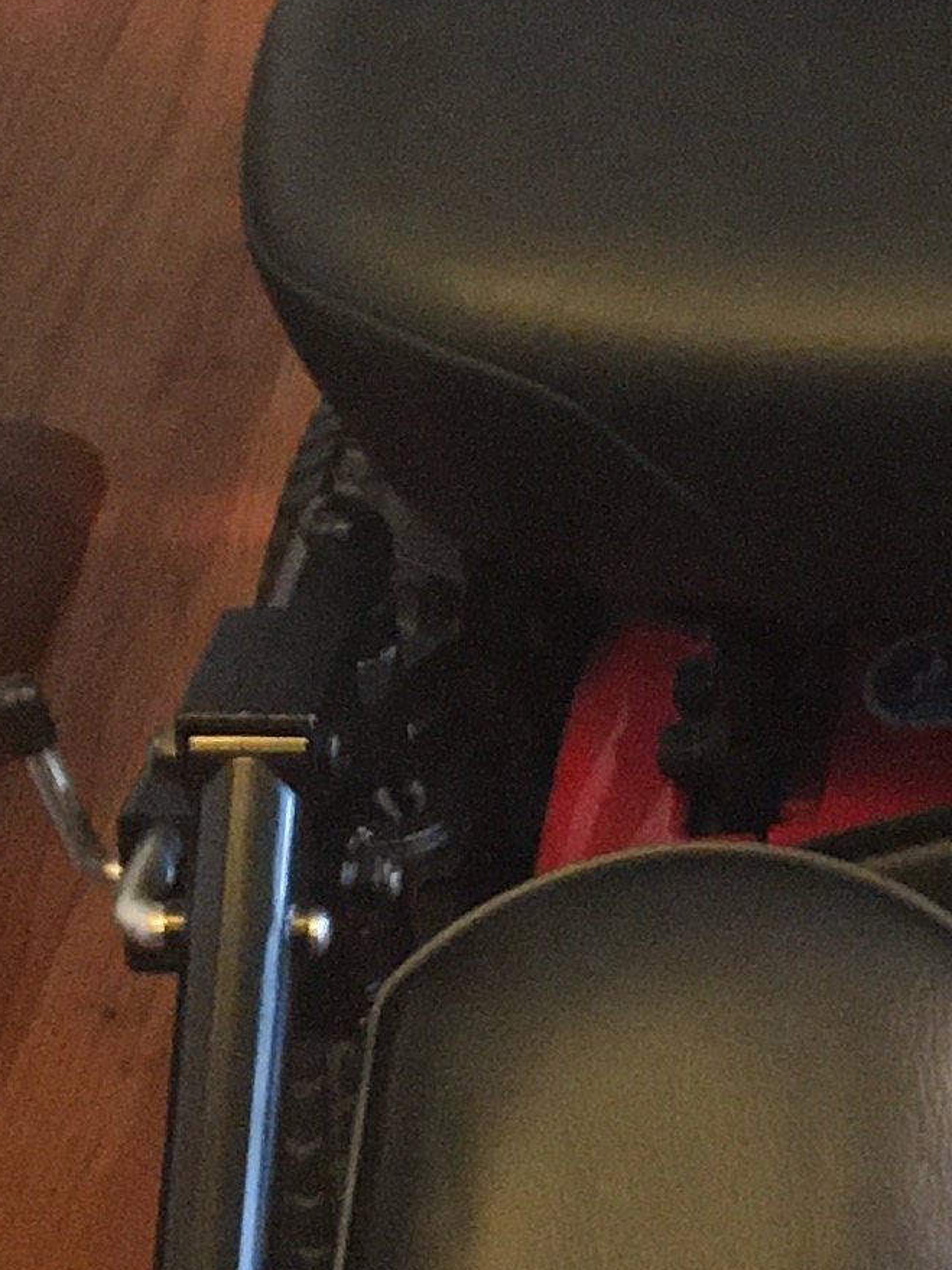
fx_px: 4878
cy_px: 236
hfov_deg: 10.9
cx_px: 1172
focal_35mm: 133
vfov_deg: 14.7
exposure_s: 1/15
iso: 320
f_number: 2.2
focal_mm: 4.15
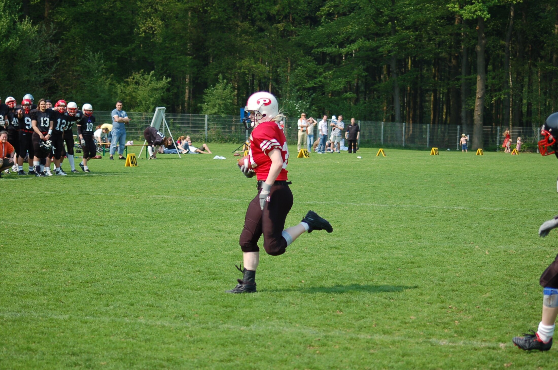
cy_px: 185
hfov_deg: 19.5
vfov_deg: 13.0
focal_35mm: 105
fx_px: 1624
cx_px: 279
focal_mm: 70
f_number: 4
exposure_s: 1/1000
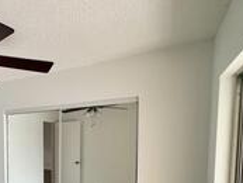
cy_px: 155
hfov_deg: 49.5
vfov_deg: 43.8
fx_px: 211
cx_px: 3
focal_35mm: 30
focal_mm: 1.57
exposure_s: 1/120
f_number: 1.8
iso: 64
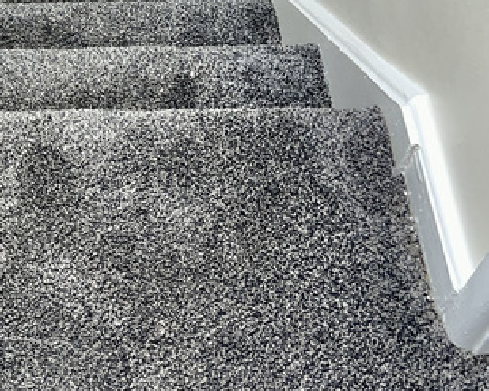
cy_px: -46
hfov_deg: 21.7
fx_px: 1215
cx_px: -25
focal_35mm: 84
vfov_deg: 17.6
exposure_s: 1/27
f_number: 1.5
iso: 40
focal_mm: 5.7
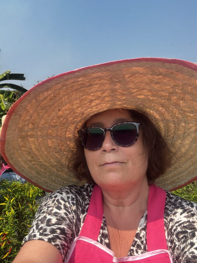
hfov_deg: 46.8
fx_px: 228
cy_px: 132
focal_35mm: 30
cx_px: 98
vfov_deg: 60.0
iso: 25
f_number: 1.9
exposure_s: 1/525
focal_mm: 2.69
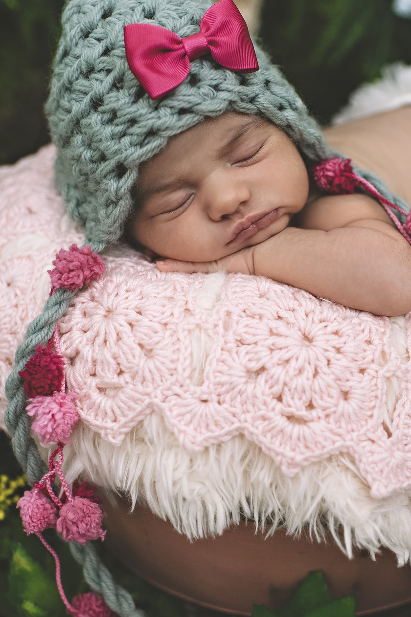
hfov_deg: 26.9
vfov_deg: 39.6
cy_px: 301
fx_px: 857
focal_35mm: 50
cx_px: 261
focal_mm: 35
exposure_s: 1/200
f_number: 2.5
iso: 400
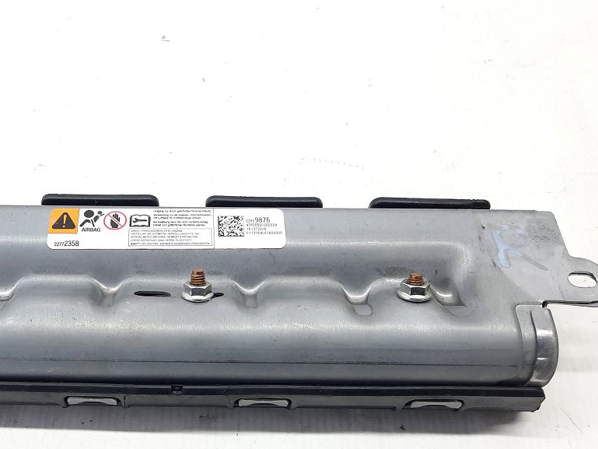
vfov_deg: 36.8
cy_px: 240
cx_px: 190
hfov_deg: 46.9
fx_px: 674
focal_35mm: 39
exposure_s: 1/50
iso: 125
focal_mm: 4.6
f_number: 2
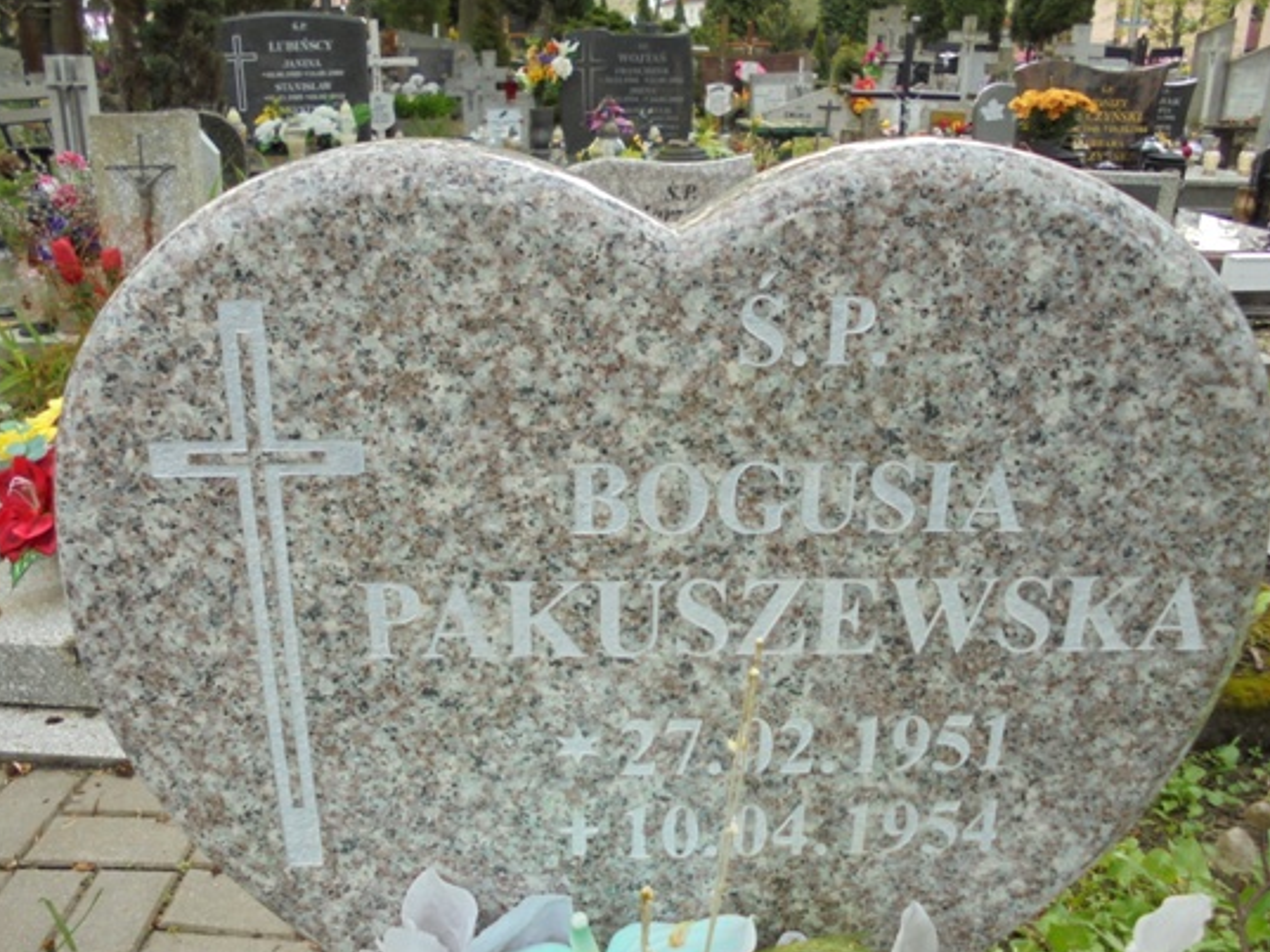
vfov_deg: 45.4
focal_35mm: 31
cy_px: 510
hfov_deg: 58.3
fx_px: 1138
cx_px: 587
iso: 100
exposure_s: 1/100
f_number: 3.5
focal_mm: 4.6
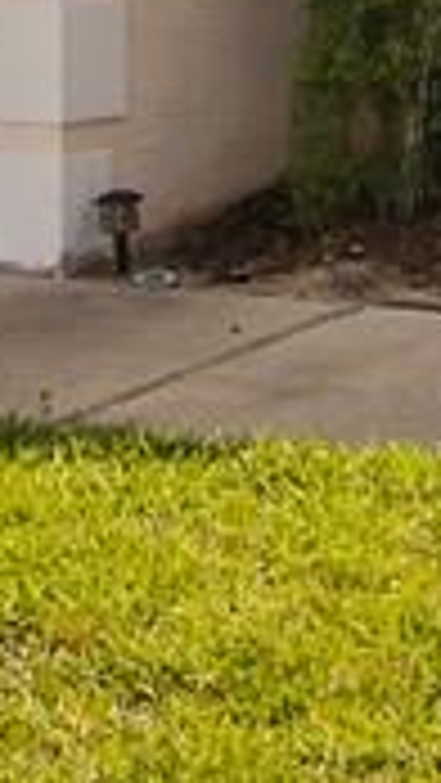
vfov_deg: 12.9
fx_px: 2908
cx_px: -32
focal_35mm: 140
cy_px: -891
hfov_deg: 8.6
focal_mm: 7
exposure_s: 1/500
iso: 200
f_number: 8
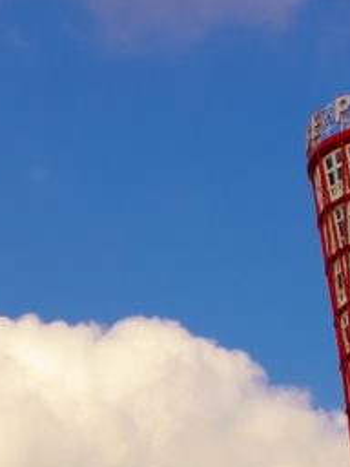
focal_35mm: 200
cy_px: 622
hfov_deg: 7.4
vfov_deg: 9.7
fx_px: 2696
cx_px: 350
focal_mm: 10.9
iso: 100
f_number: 8
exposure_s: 1/250
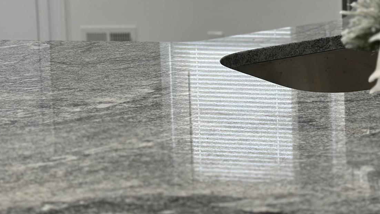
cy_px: -34
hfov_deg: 22.0
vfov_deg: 12.2
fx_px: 977
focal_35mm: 97
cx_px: 237
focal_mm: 6.86
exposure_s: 1/120
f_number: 1.78
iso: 100
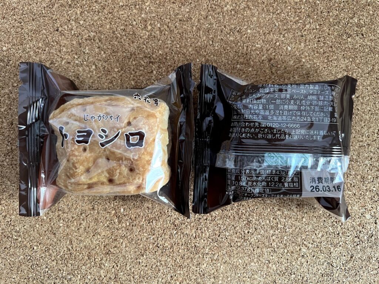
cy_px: 142
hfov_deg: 67.3
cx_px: 190
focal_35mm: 26
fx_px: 285
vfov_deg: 53.1
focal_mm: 5.7
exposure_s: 1/60
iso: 320
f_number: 1.5
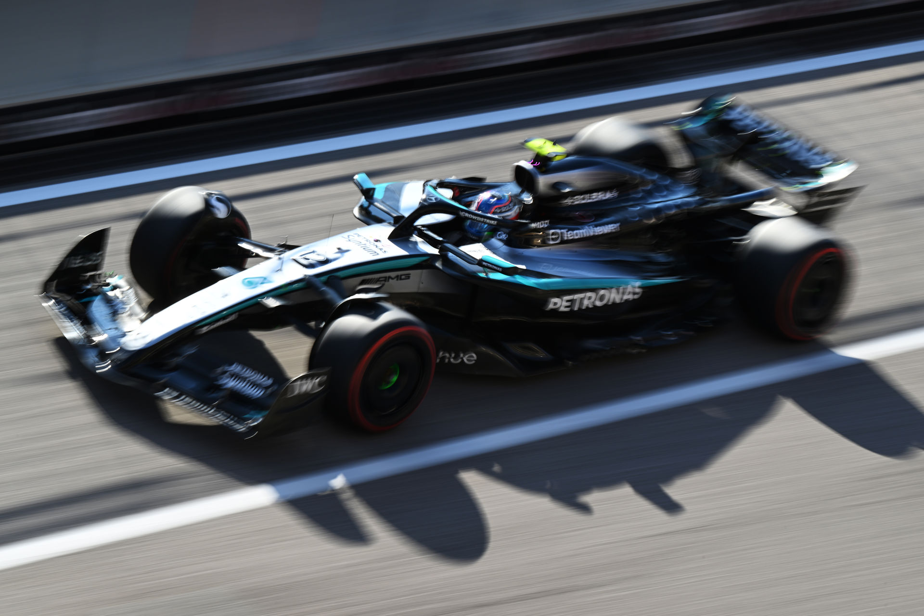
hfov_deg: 11.7
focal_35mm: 175
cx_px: 462
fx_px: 4491
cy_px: 308
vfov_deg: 7.8
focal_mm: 175
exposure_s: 1/20
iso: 100
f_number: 22
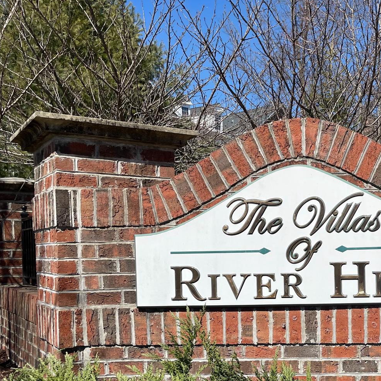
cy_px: 277
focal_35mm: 48
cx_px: 359
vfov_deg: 34.7
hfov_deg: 33.1
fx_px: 598
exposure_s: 1/4464
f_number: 1.6
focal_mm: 4.2
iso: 32
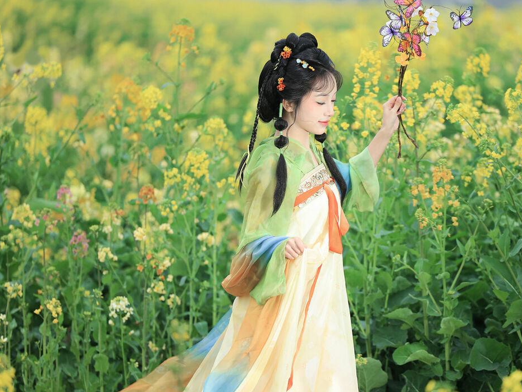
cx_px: 284
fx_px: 3273
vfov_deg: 6.8
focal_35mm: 217
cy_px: 196
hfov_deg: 9.1
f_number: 2.8
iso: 1600
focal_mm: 200
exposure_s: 1/1250
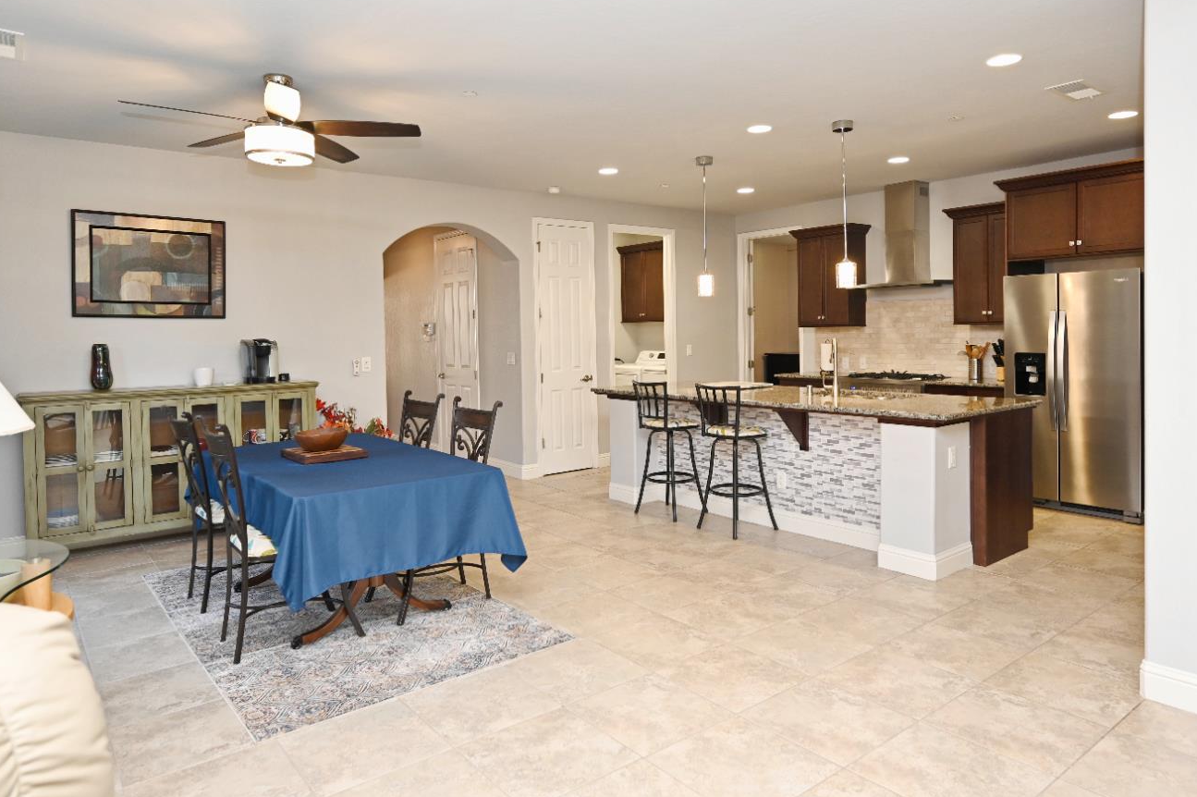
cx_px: 594
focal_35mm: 23
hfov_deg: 77.2
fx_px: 750
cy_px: 344
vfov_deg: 55.7
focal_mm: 19.5
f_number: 4
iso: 500
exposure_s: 1/60
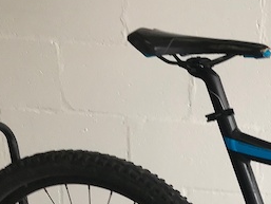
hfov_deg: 19.7
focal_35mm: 87
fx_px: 681
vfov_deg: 16.1
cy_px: 267
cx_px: 399
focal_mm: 3.99
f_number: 1.8
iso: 20
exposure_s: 1/50
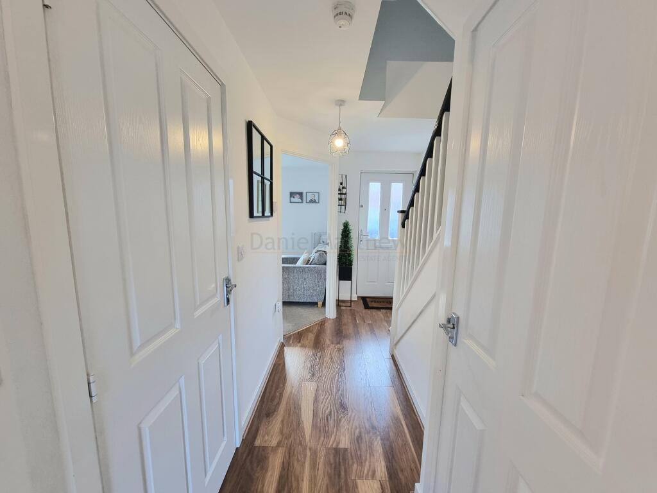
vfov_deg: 89.9
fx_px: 247
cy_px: 246
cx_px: 328
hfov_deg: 106.2
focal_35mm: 13
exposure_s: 1/60.2
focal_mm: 2.2
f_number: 2.2
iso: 160
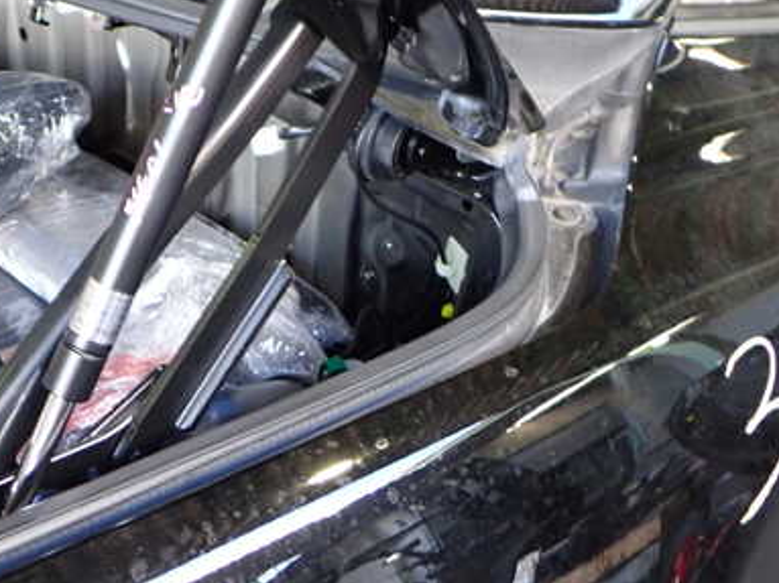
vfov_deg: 30.6
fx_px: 1057
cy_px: 181
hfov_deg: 39.6
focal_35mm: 47
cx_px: 222
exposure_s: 1/30
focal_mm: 5.4
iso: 400
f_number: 2.3
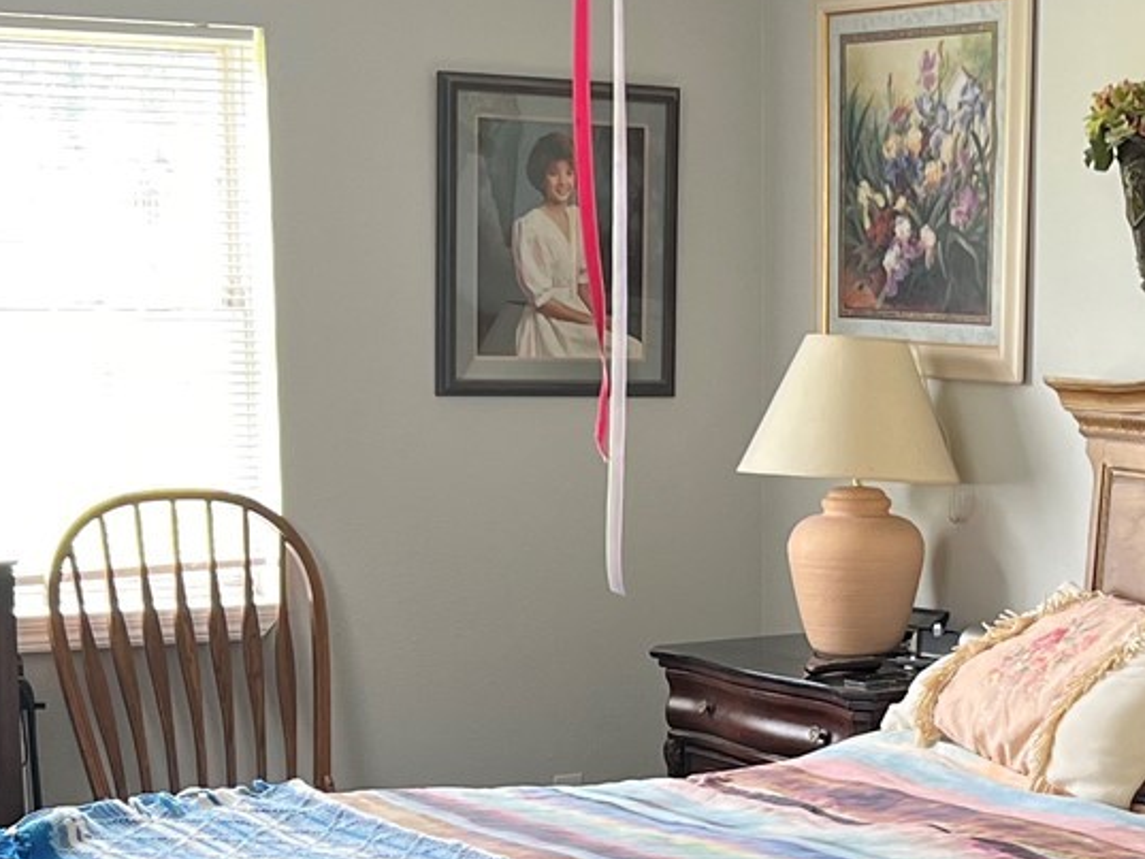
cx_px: 945
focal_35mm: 93
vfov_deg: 15.7
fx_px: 3077
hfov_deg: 20.8
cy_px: 789
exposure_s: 1/121
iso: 125
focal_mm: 5.7
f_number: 1.5
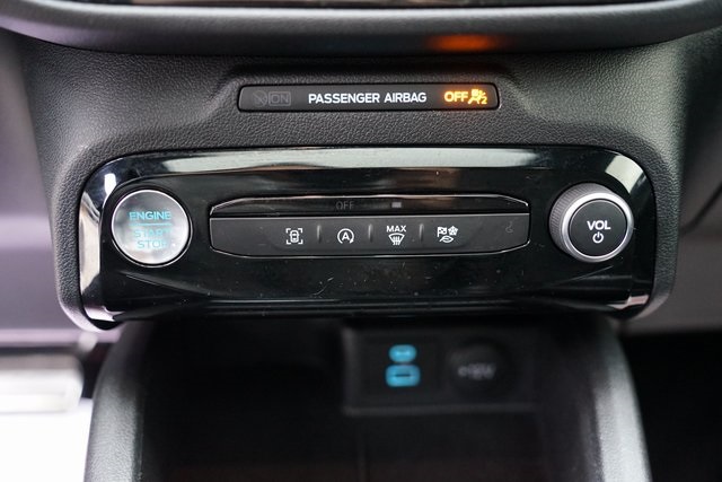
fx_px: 722
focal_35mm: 36
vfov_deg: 36.9
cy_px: 241
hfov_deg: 53.1
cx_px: 361
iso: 4000
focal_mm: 36
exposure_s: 1/60
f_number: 3.2
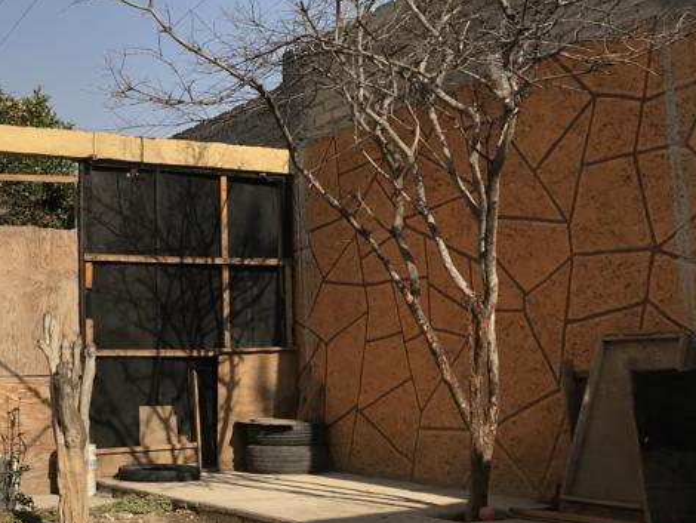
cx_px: -3
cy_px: 209
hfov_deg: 29.5
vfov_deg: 24.0
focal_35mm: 61
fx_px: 1227
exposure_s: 1/3096
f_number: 1.8
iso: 20
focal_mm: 3.99
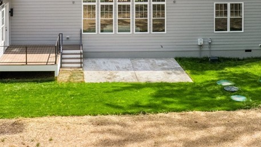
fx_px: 381
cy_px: -55
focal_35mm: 55
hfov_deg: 37.5
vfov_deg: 19.7
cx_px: 91
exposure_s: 1/2500
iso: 110
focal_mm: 8.38
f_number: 2.8
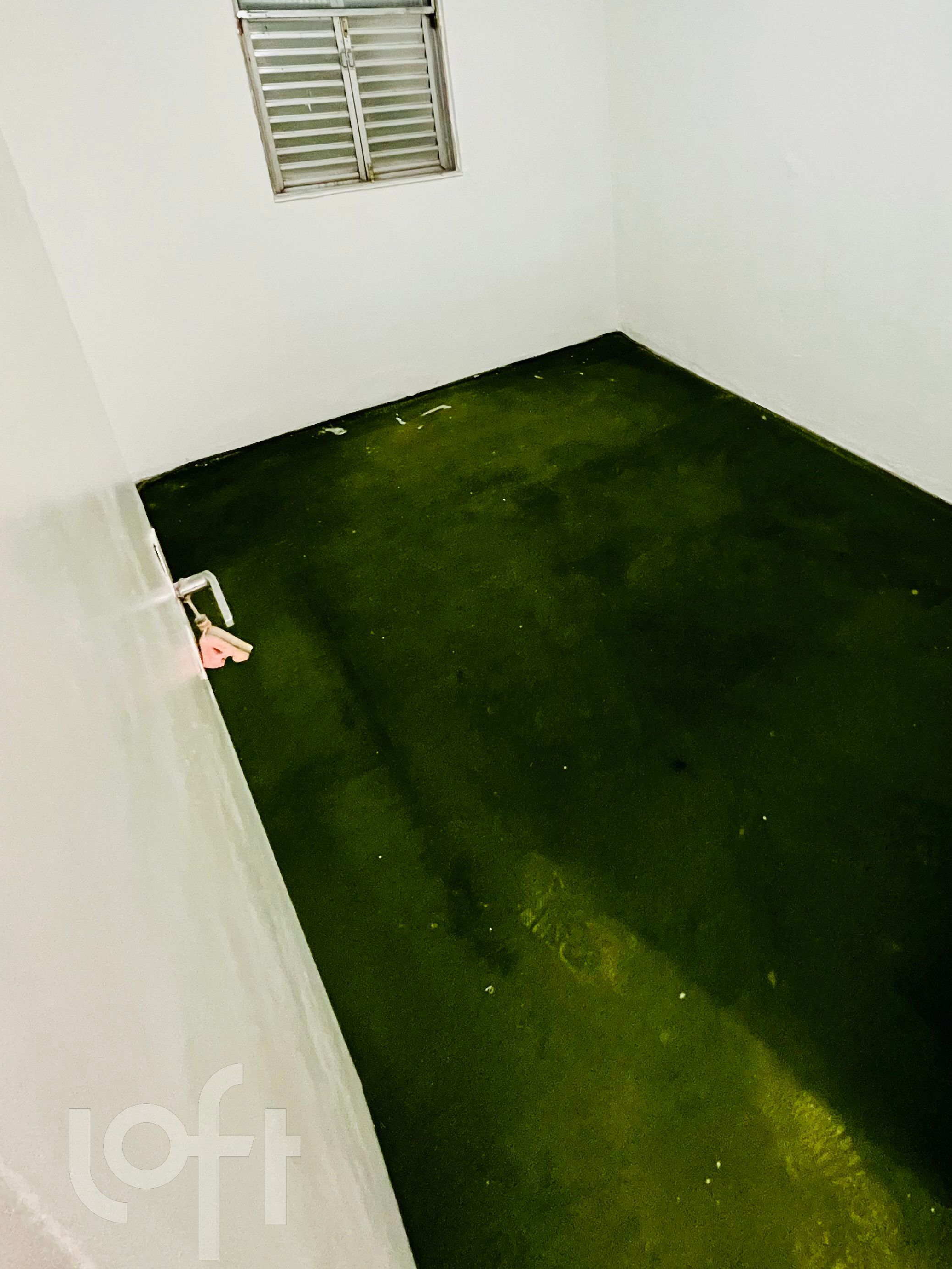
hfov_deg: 66.4
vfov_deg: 80.0
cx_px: 651
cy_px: 364
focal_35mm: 19
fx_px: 697
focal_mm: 1.57
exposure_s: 1/60
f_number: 1.8
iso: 800
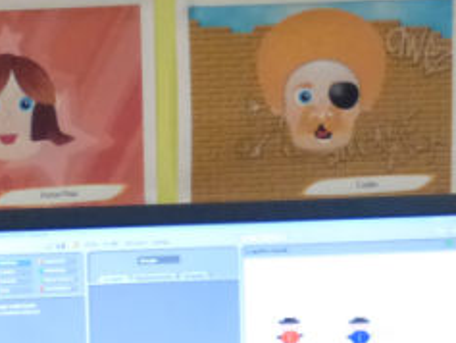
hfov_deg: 9.2
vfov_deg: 6.8
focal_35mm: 215
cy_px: 608
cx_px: 29
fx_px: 2834
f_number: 4.1
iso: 800
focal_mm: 9.2
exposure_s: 1/30
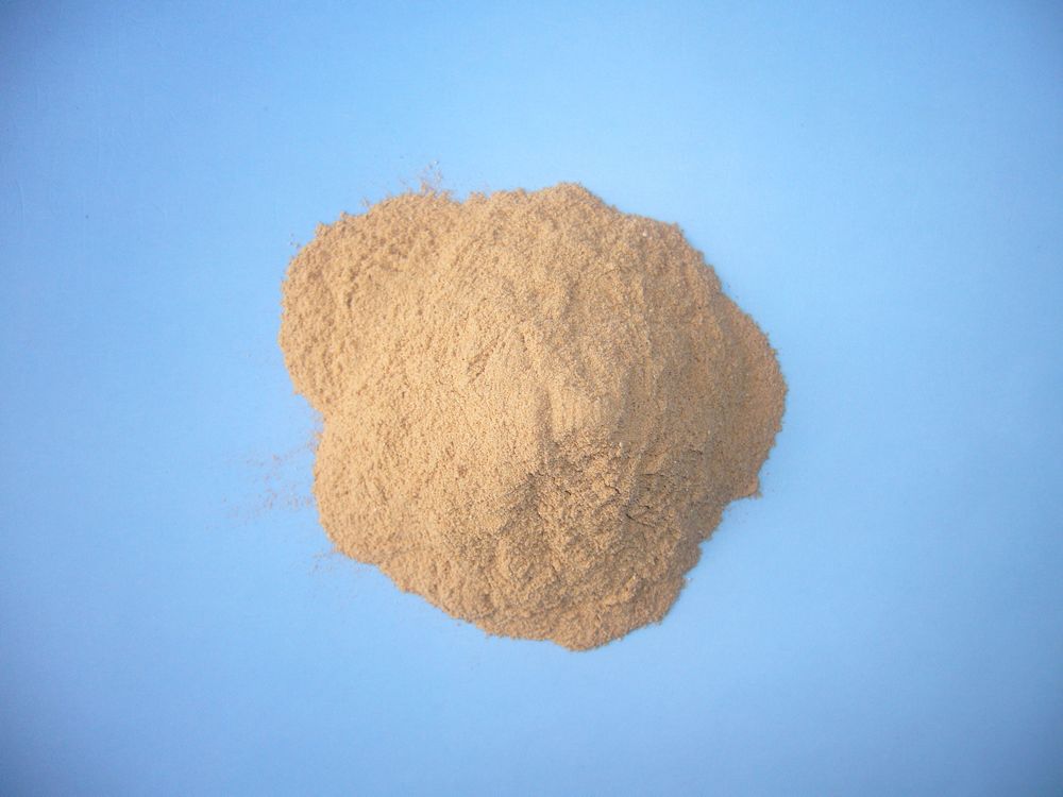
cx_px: 532
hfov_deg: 52.6
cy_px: 398
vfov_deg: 40.7
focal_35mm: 35
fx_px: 1075
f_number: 2.8
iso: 80
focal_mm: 5.8
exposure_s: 1/60
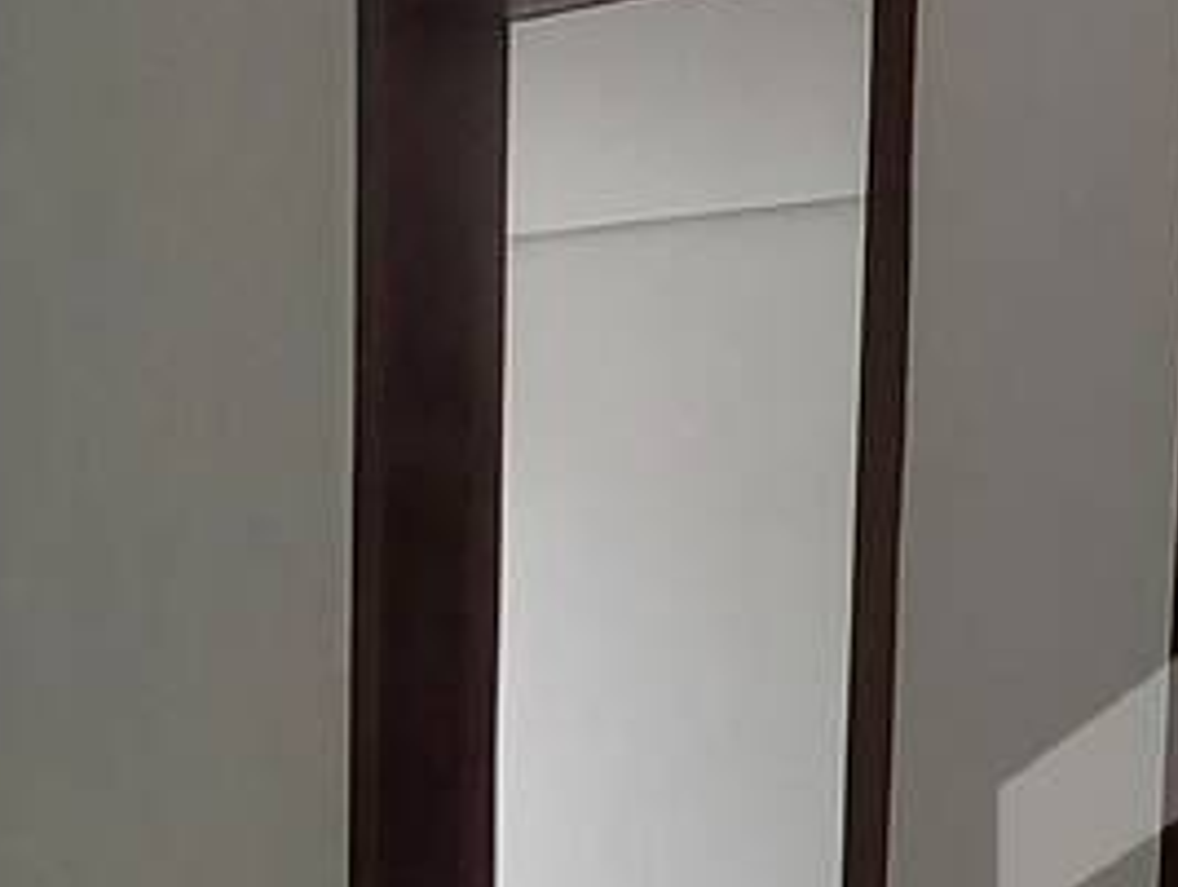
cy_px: 1019
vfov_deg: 20.0
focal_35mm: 70
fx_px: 2385
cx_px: 1482
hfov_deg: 24.6
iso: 80
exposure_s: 1/120
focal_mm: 1.42
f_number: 2.2
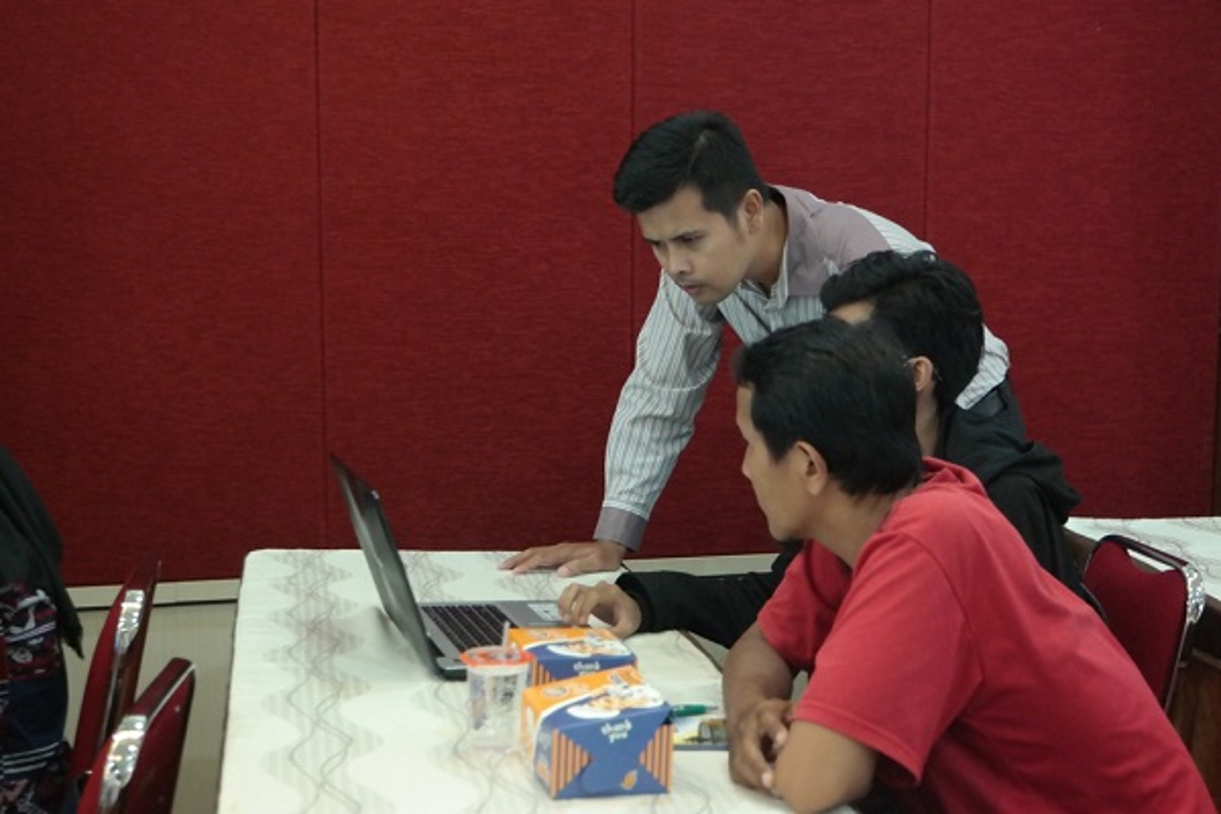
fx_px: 1696
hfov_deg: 39.6
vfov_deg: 27.0
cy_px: 407
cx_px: 610
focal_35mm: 50
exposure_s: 1/20
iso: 3200
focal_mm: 33
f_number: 5
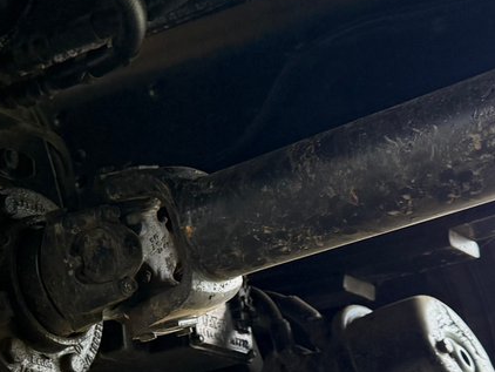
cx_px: -13
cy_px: 254
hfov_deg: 21.8
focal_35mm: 86
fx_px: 1230
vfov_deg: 17.1
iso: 200
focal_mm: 6.76
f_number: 1.78
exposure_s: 1/67
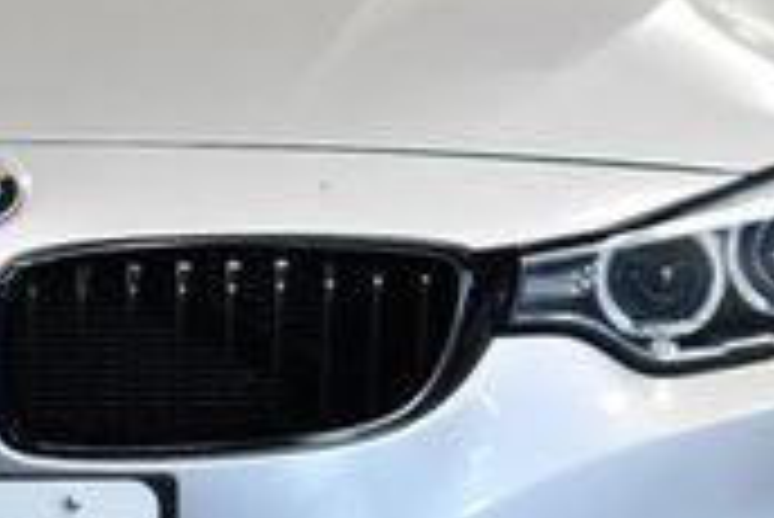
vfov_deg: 7.7
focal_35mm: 179
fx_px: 3852
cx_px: -40
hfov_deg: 11.3
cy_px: 221
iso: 800
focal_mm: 24
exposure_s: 1/160
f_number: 4
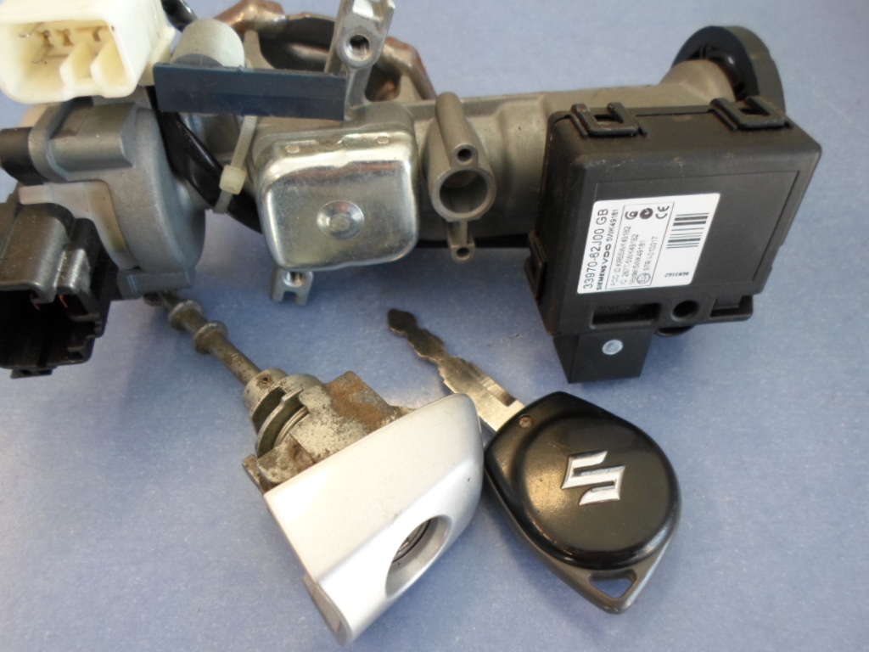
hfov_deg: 69.4
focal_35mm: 25
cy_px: 326
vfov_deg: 54.9
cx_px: 434
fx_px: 628
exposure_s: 1/30
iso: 80
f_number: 2.5
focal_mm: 4.5
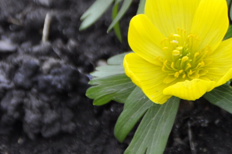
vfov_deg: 2.6
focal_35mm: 523
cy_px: -36
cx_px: 256
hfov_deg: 3.9
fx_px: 3365
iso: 360
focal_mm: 102
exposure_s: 1/125
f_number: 5.6
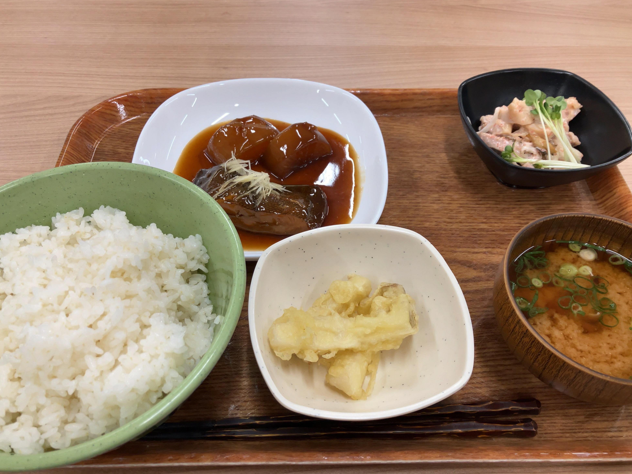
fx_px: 529
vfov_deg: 48.2
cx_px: 308
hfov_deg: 61.6
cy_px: 236
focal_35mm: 29
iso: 40
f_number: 1.8
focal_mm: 3.99
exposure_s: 1/60
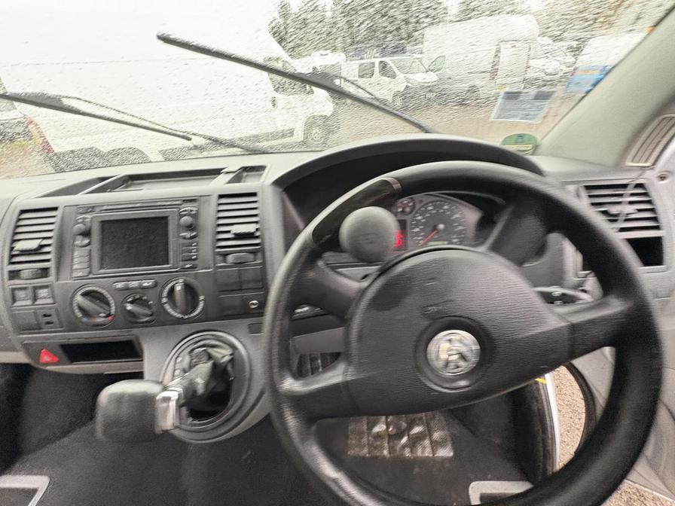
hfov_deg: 102.1
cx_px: 338
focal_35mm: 14
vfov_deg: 85.7
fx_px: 273
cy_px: 253
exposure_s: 1/60
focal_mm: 2.22
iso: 640
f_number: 2.2
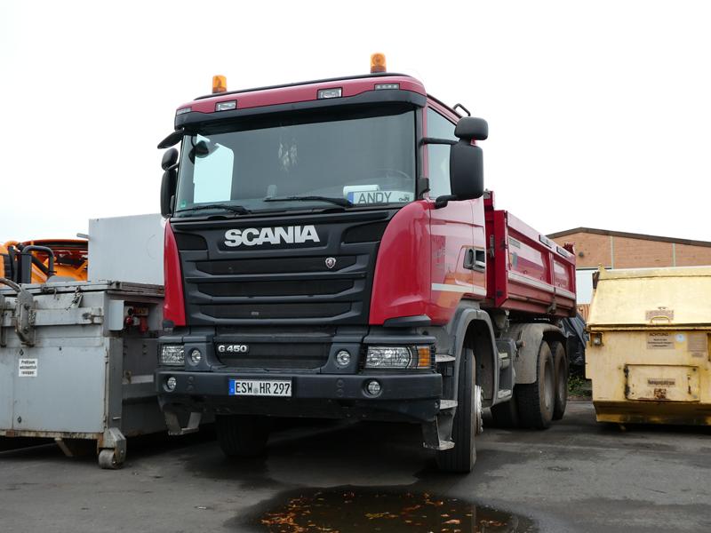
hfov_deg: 50.1
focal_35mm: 37
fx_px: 760
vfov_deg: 38.7
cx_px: 356
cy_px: 266
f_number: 3.7
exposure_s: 1/160
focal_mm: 6.7
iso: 80
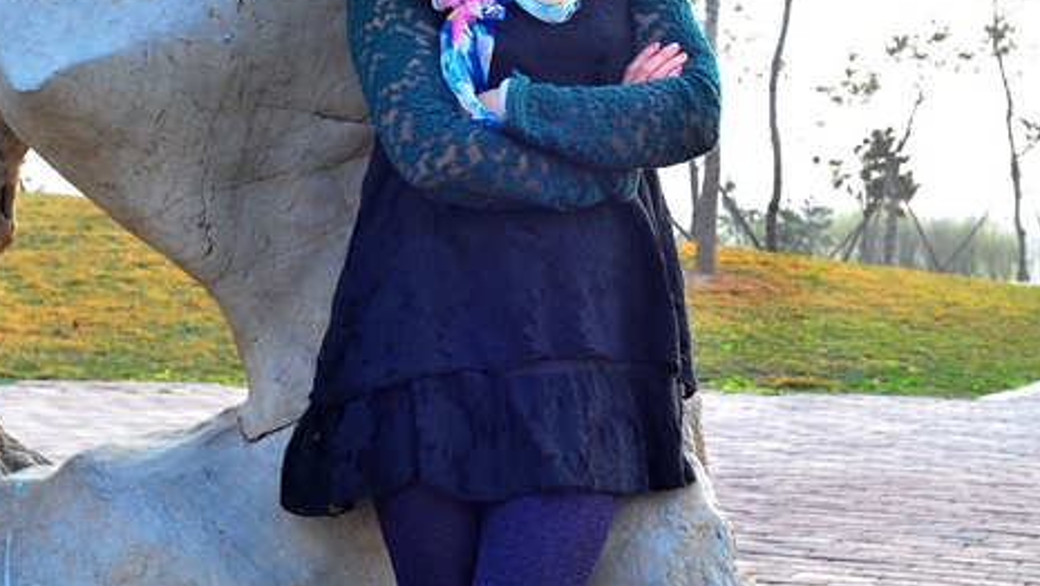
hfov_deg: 23.7
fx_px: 2483
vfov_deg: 13.5
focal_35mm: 90
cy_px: 342
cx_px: 528
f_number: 10
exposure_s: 1/20
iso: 200
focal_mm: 50
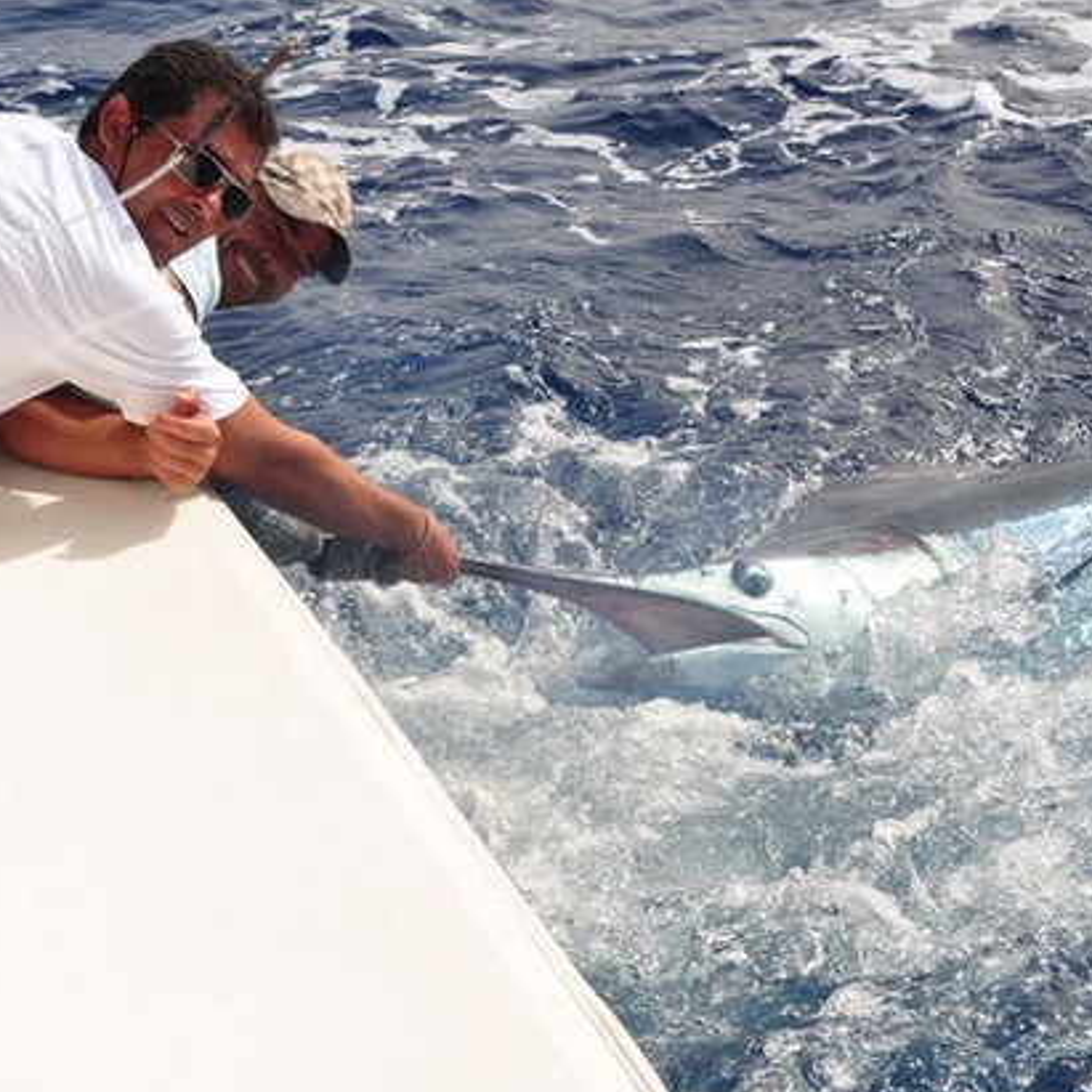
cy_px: 551
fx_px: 2022
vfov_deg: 30.2
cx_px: 582
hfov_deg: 30.2
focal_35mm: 57
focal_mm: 29
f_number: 10
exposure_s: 1/320
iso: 200
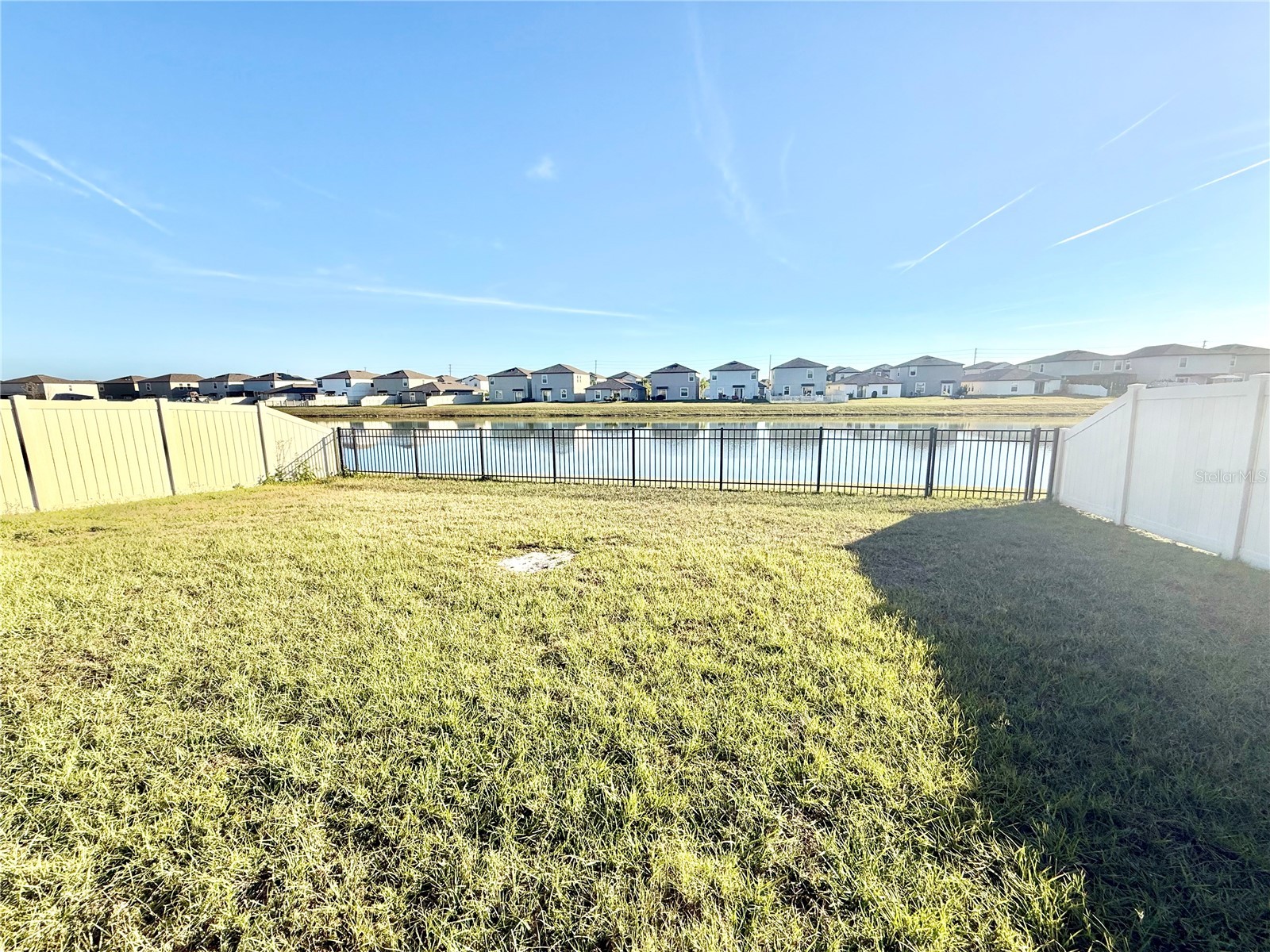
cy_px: 476
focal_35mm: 14
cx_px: 635
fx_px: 514
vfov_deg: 85.7
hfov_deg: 102.1
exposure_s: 1/1698
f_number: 2.2
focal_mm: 2.22
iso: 50
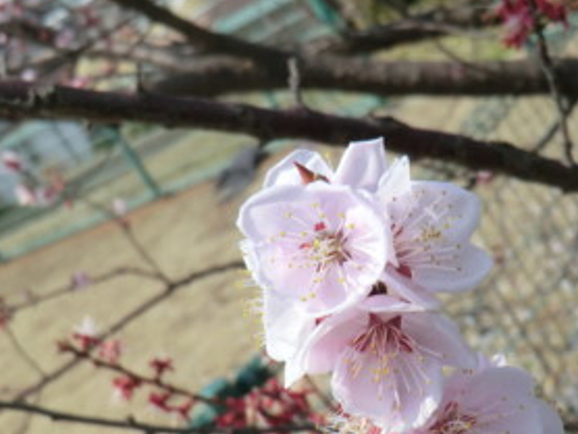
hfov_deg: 25.5
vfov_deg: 19.3
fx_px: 1270
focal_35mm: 76
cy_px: 320
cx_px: 378
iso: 80
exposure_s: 1/640
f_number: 4
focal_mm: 8.4
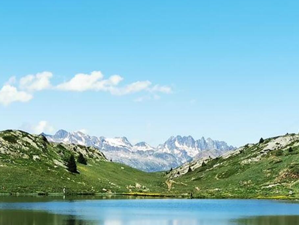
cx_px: 82
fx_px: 821
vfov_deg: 15.3
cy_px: 227
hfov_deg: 20.5
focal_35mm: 95
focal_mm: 5.58
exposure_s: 1/2545
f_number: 1.8
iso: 50
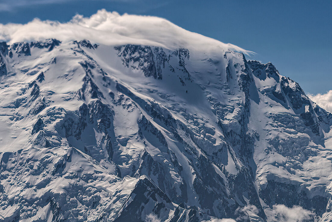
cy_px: 195
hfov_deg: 9.0
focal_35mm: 229
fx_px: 2112
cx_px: 186
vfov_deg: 6.0
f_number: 8
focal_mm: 105
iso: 100
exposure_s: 1/800
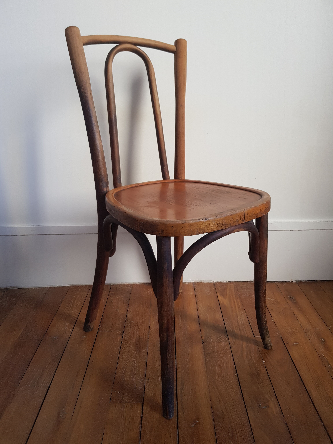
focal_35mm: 26
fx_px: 333
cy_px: 222
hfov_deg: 53.1
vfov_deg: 67.3
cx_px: 166
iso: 80
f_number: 1.7
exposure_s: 1/50
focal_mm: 4.2
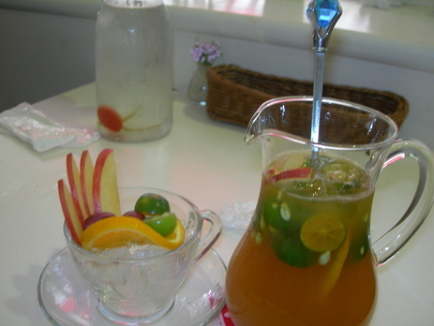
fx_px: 514
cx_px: 227
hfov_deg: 45.7
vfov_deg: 35.2
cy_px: 175
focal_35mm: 41
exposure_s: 1/30
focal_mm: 7.8
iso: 50
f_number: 2.8
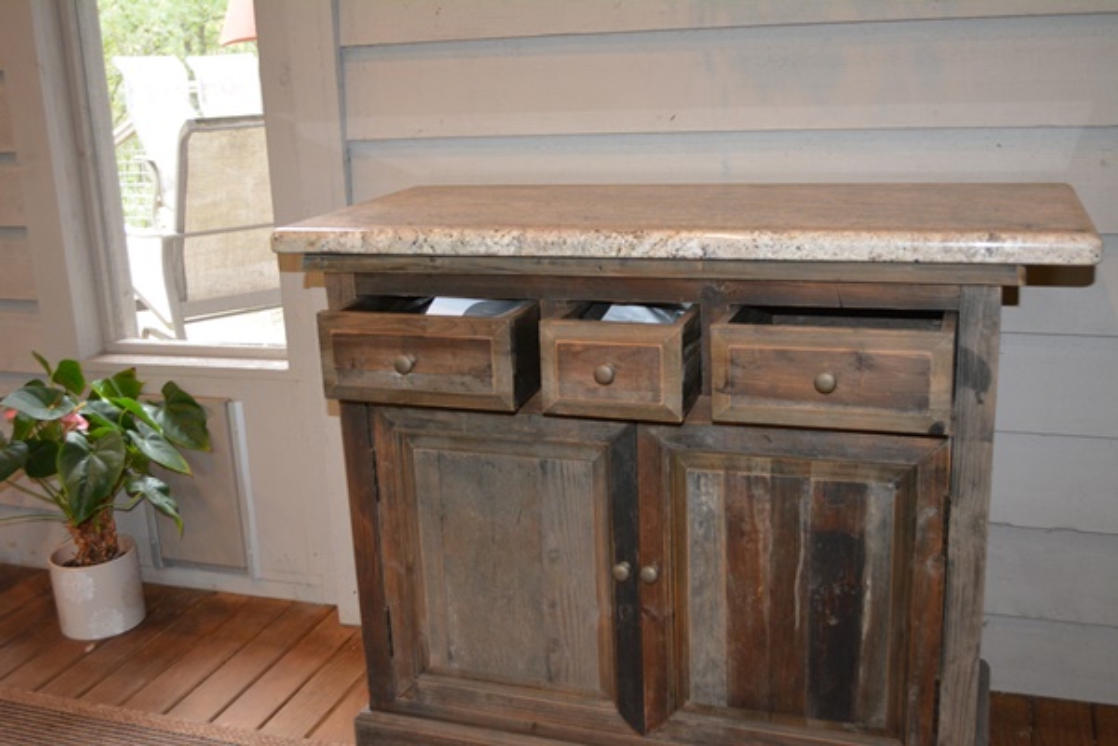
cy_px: 373
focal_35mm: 39
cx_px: 559
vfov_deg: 34.2
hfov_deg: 49.6
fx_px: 1211
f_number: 4.2
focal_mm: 26
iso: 2000
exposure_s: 1/60
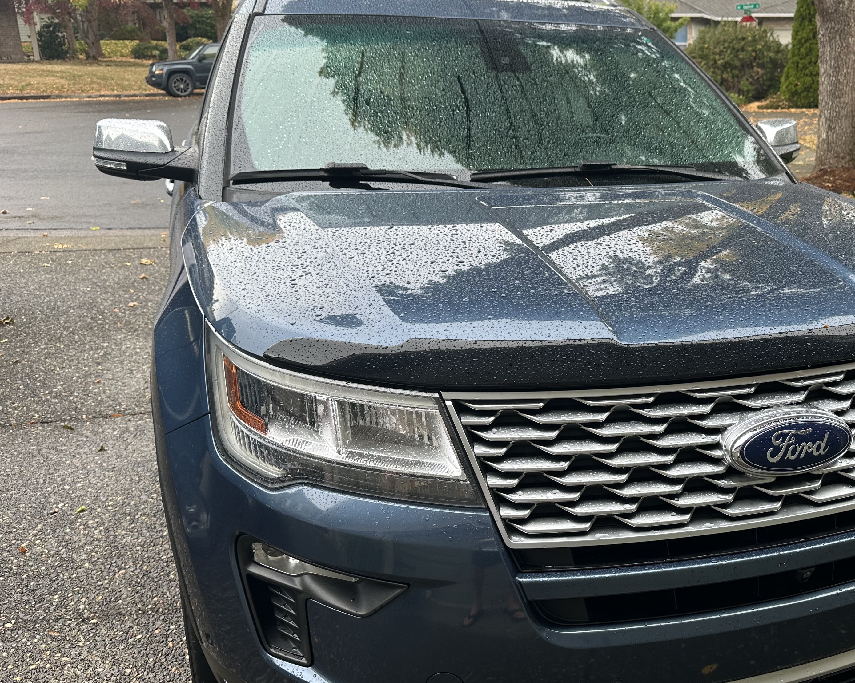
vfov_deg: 43.3
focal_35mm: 34
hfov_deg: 51.6
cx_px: 590
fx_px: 860
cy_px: 374
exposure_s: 1/121
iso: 64
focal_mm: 6.86
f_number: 1.78
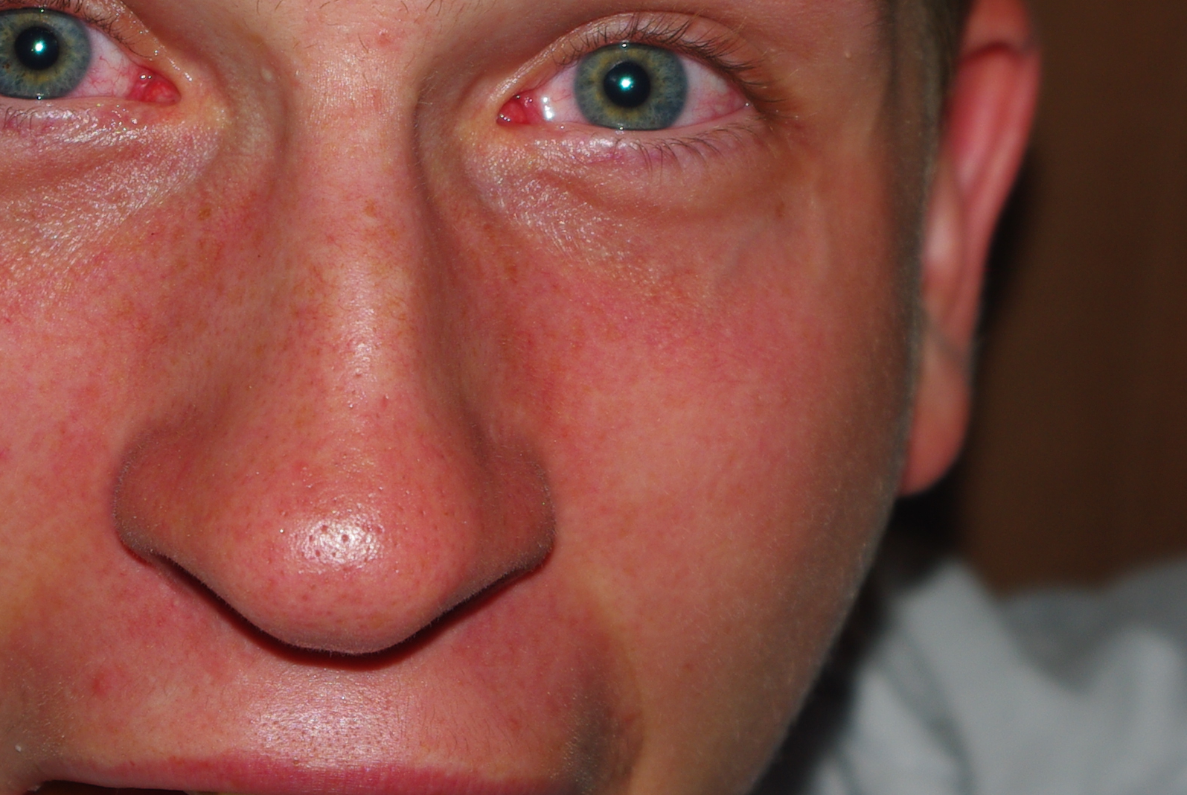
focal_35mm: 199
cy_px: 143
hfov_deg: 10.3
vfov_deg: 6.9
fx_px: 6570
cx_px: 627
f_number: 5.6
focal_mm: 55
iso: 100
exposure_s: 1/60
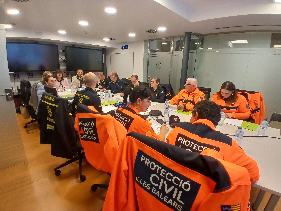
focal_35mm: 17
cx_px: 140
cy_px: 106
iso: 125
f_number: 2.2
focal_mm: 1.4
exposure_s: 1/33.3
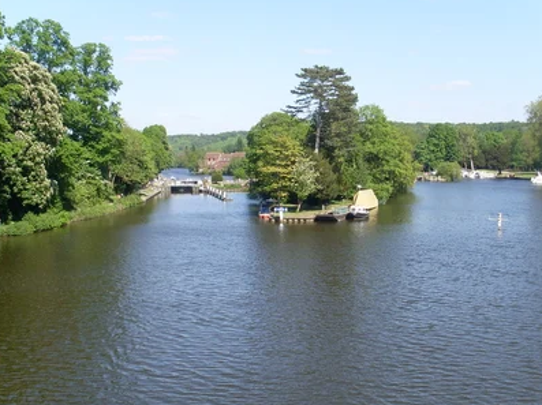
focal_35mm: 46
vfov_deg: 31.4
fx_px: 720
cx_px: 310
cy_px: 226
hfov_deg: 41.2
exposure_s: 1/180
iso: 80
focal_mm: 6.3
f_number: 7.7
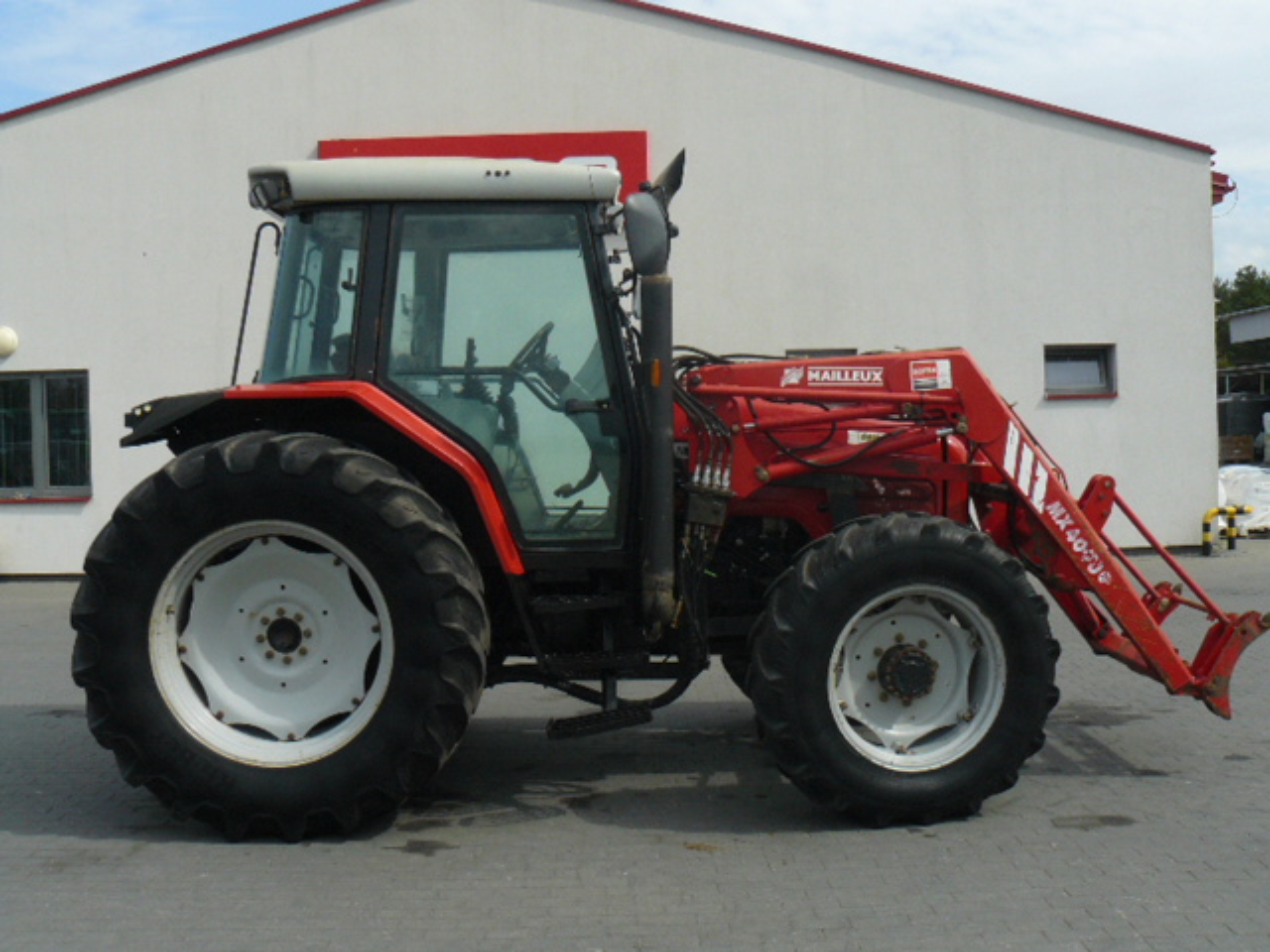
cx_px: 635
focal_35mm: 36
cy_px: 476
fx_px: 1321
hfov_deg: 51.4
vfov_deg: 39.7
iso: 100
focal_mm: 6
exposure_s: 1/400
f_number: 5.6
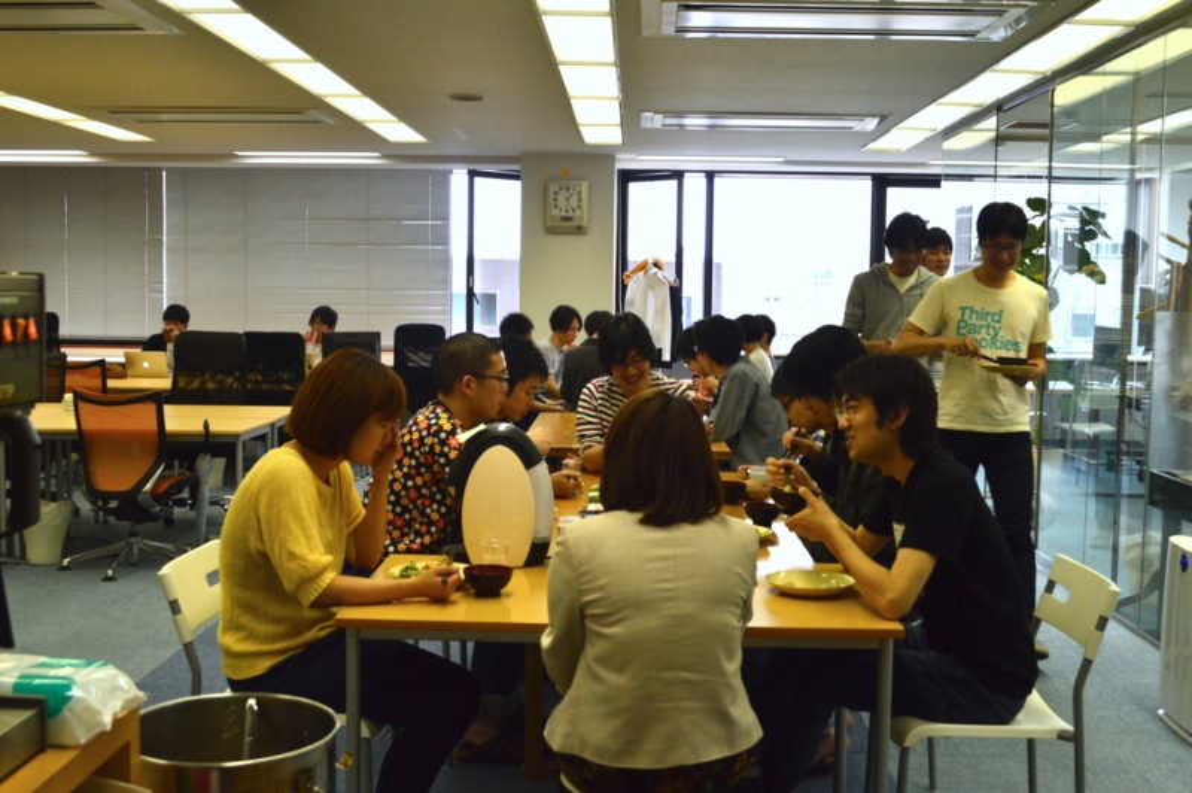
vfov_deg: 34.2
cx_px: 596
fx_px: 1290
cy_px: 396
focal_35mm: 39
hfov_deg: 49.6
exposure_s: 1/60
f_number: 8
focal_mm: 26
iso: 800
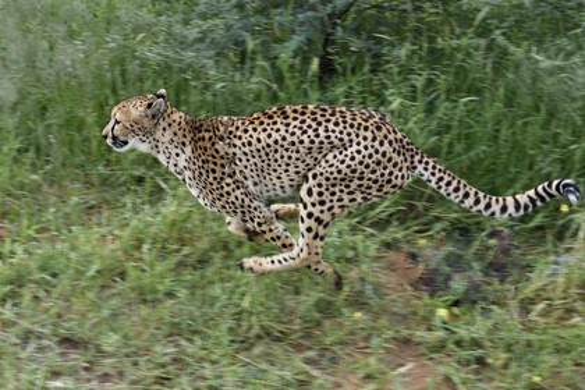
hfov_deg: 28.8
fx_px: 1137
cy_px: 195
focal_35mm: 70
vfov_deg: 19.5
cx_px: 292
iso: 800
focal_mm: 70
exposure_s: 1/400
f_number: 11
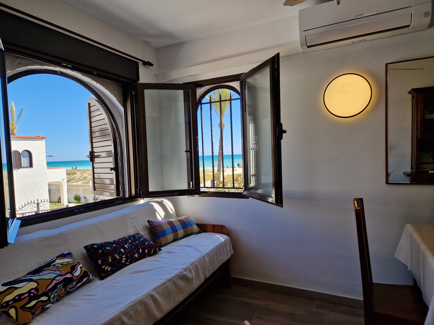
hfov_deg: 73.9
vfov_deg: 58.9
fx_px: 288
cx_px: 217
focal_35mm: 23
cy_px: 162
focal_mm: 5.4
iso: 50
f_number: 1.8
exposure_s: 1/644
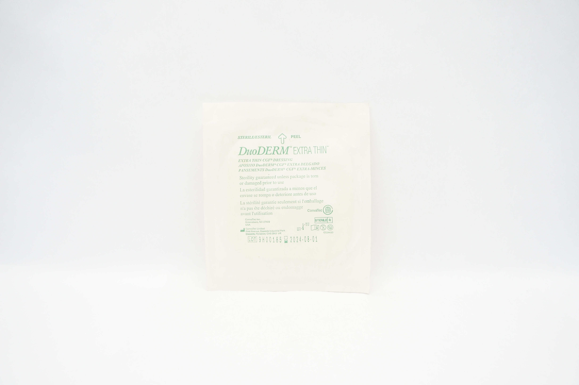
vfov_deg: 47.8
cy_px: 192
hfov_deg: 67.4
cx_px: 290
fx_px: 434
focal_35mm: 27
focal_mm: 18
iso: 400
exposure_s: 1/60
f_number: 4
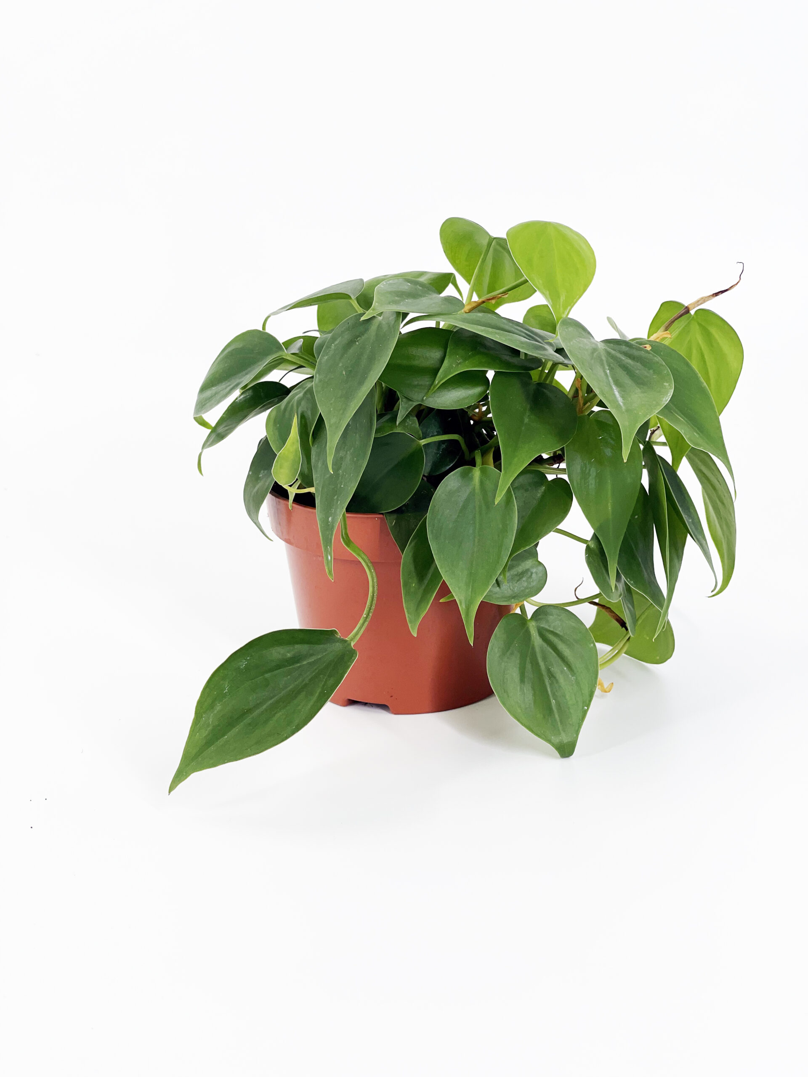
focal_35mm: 64
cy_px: 538
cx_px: 404
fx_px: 1992
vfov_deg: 30.3
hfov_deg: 22.9
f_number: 2.2
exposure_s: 1/147
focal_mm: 7.5
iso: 20
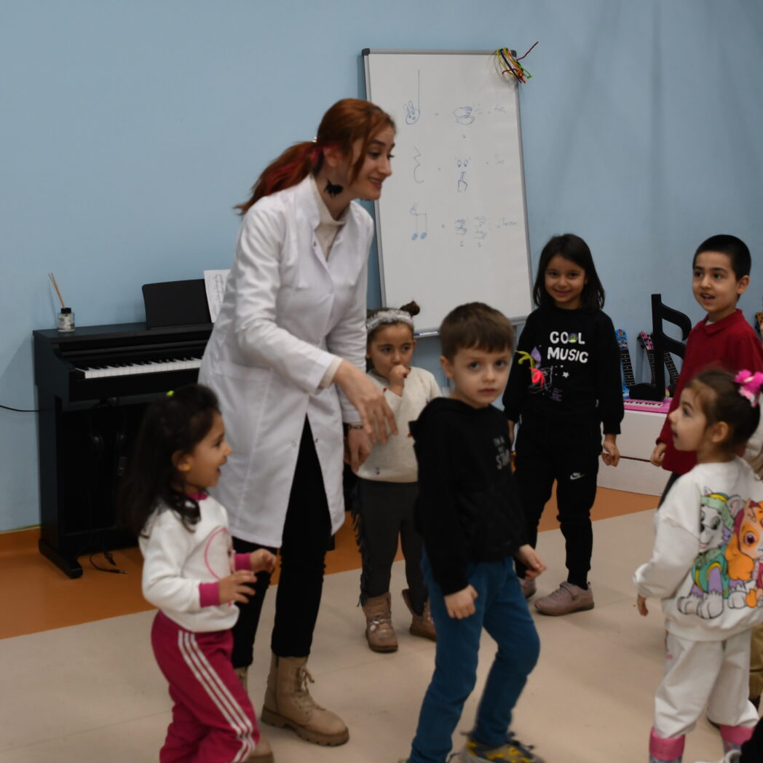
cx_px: 379
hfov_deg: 31.6
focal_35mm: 54
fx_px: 1347
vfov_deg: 31.4
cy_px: 268
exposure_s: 1/125
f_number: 3.5
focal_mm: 26
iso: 500
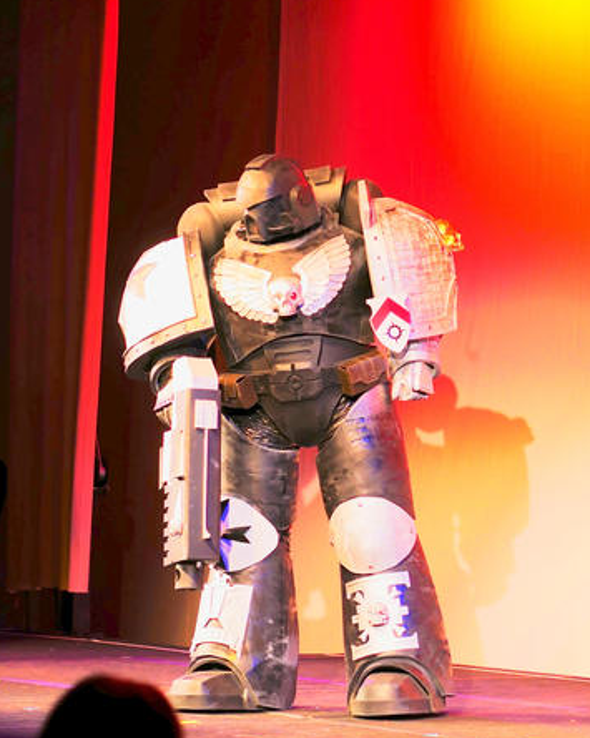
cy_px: 374
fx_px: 2074
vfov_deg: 20.2
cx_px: 296
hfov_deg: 16.2
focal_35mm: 95
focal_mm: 45
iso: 250
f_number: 2.2
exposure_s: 1/100
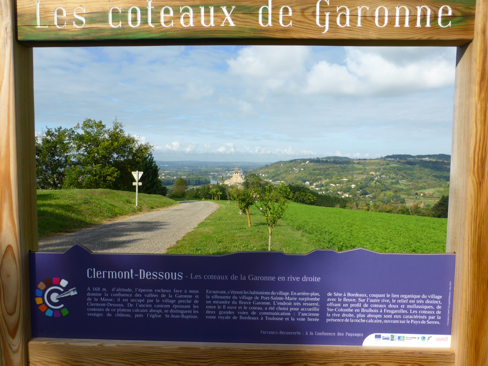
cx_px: 244
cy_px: 183
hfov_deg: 69.4
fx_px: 352
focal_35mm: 25
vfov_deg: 54.9
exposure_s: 1/1300
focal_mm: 4.3
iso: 100
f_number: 3.3
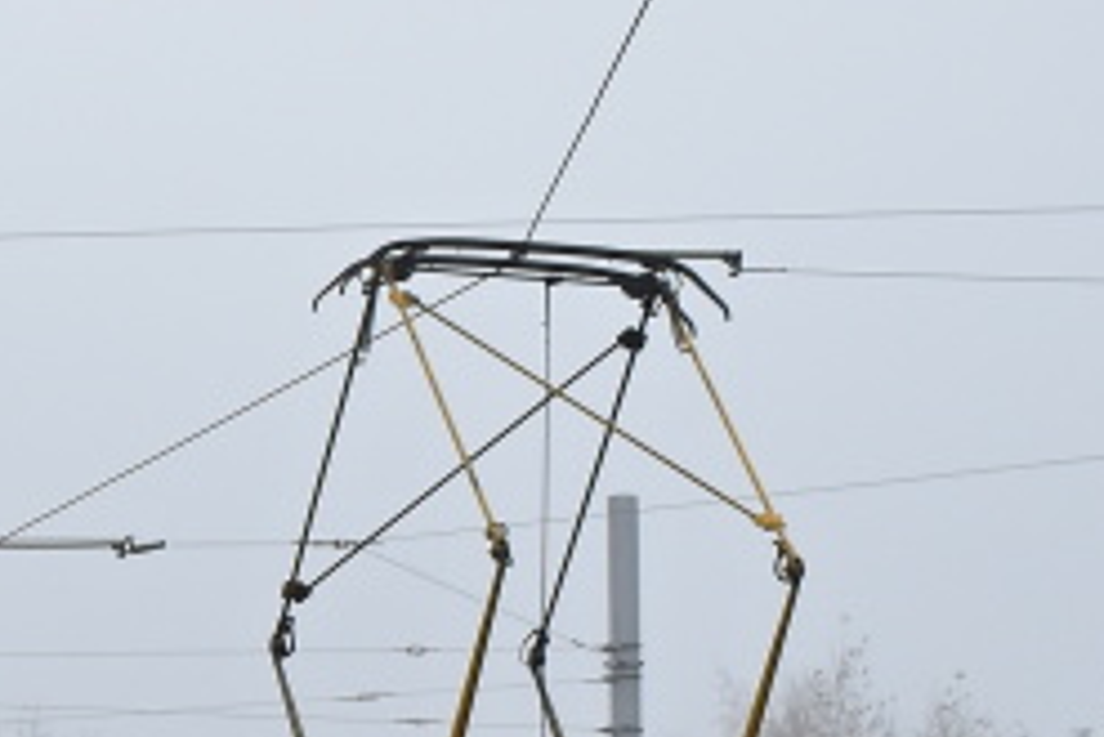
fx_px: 4204
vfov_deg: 9.8
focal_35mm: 137
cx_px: -299
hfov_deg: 14.4
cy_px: 1012
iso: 400
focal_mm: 22
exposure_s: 1/100
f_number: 5
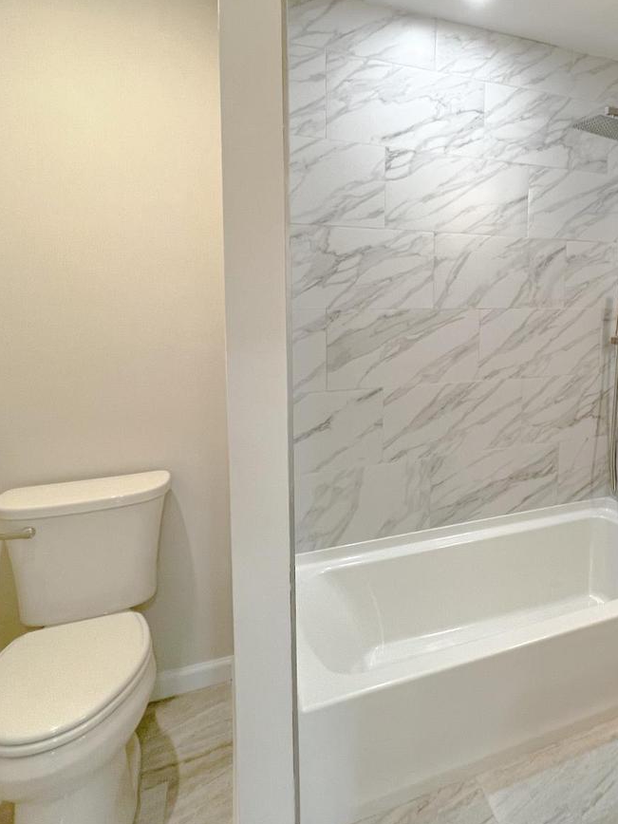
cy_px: 328
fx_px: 547
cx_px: 529
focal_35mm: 23
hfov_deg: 53.3
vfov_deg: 73.1
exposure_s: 1/120
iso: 160
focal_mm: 1.6
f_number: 1.8
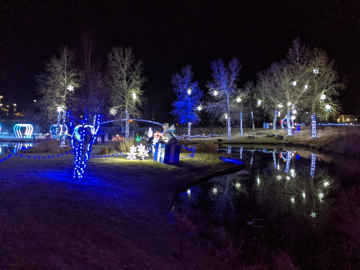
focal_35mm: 27
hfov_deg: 65.3
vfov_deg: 51.4
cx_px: 180
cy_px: 135
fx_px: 281
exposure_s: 1/24
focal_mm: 4.44
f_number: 1.8
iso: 399
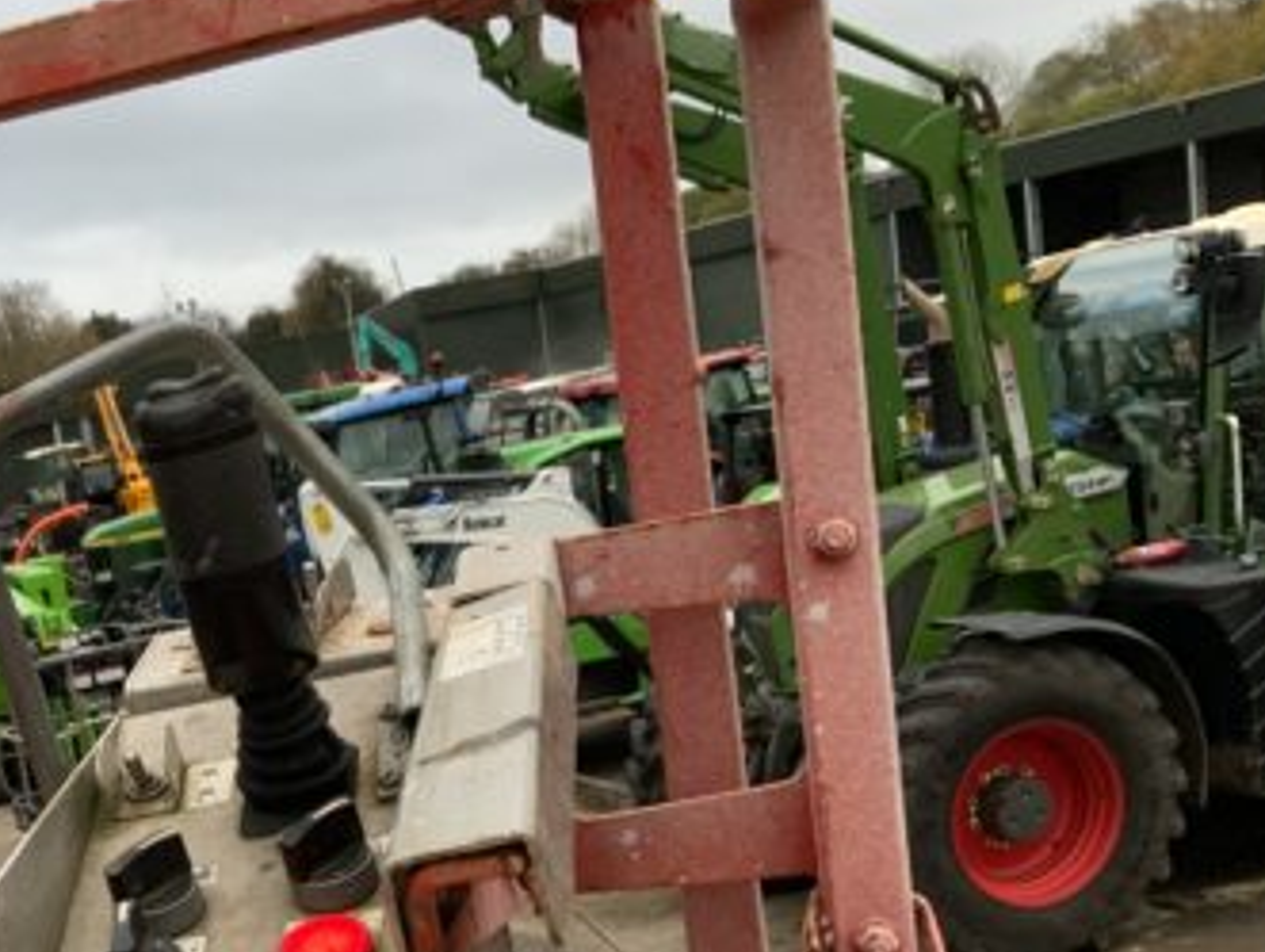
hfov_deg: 32.4
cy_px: 860
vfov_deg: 25.3
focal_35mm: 56
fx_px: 2049
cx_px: 99
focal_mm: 3
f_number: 1.8
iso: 64
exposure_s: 1/122
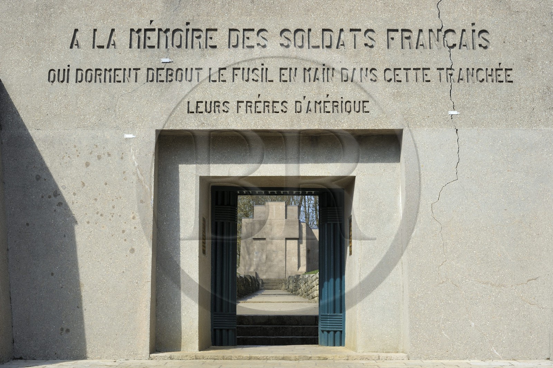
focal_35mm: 70
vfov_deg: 19.4
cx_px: 276
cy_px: 184
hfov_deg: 28.9
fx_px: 1074
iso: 200
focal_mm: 70
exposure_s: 1/125
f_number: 13
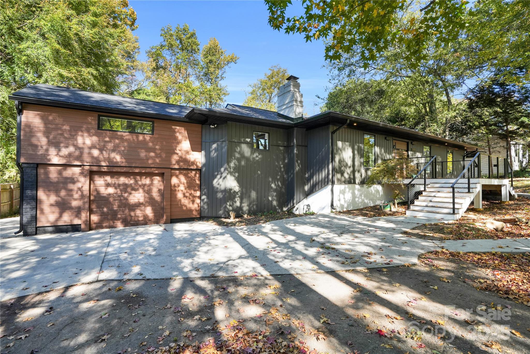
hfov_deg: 96.7
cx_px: 265
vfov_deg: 73.7
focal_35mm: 16
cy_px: 177
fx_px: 236
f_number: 9
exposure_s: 1/80
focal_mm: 16
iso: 500
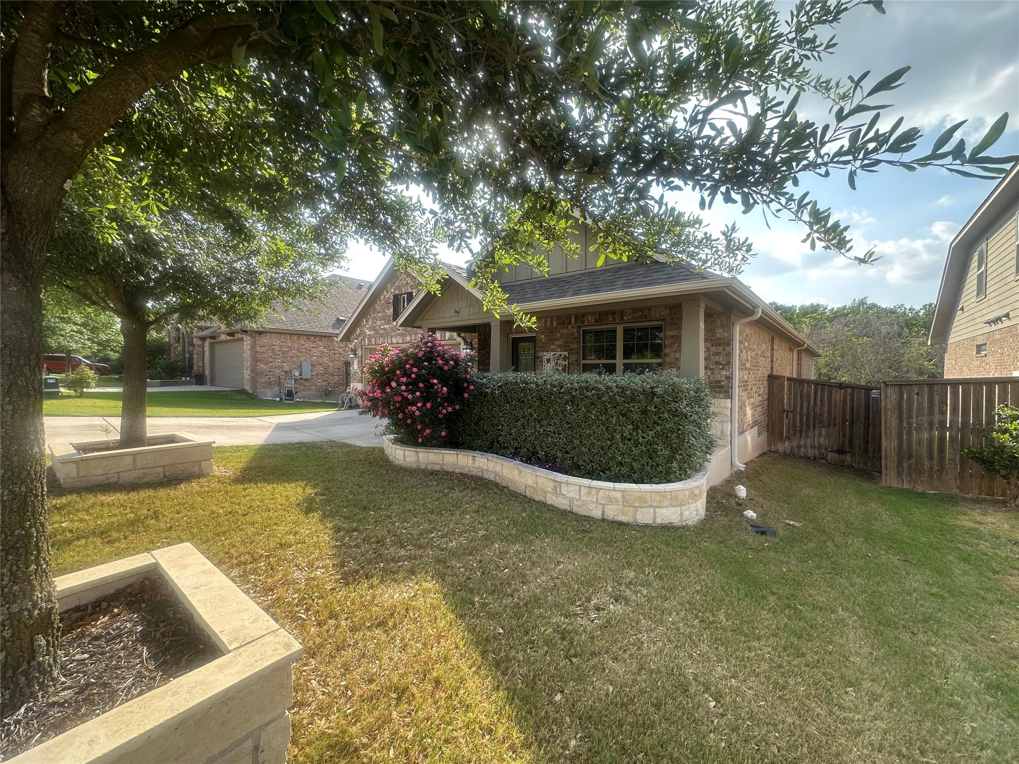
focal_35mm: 14
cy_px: 382
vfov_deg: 85.7
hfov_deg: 102.1
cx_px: 510
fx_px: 412
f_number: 2.2
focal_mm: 2.22
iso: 40
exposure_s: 1/461
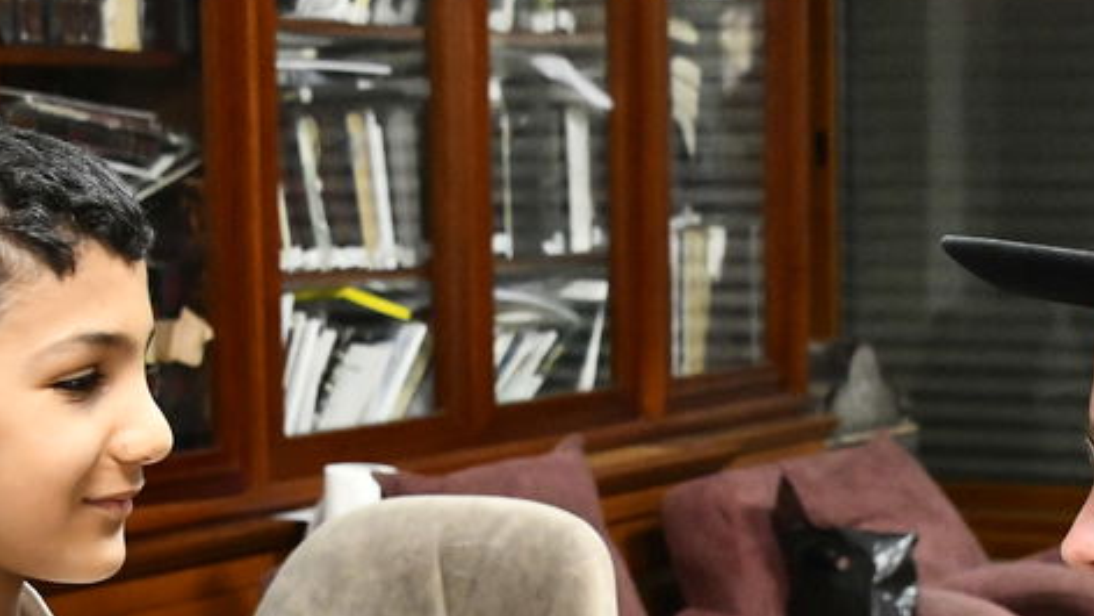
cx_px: 806
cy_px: 603
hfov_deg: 19.5
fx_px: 3162
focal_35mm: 109
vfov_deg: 11.0
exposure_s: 1/160
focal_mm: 35
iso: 3200
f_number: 5.6
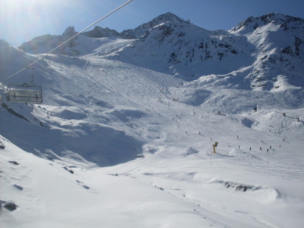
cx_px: 152
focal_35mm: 38
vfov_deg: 37.7
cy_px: 114
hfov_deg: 49.0
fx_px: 334
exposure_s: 1/750
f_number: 8.4
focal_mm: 6.3
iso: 80
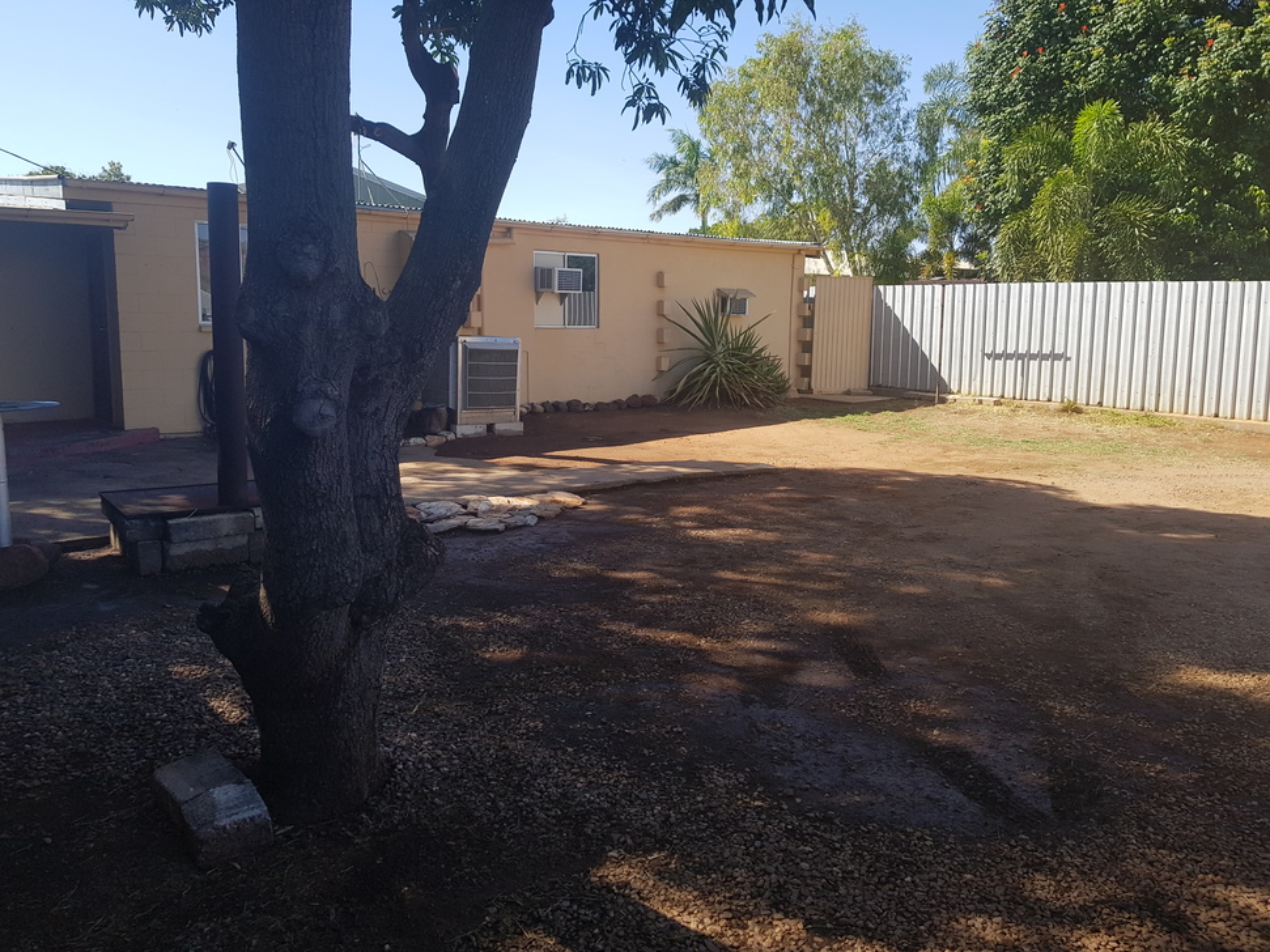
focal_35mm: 26
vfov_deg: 53.1
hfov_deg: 67.3
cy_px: 476
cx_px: 635
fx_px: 954
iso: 40
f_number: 1.7
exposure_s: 1/992
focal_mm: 4.2
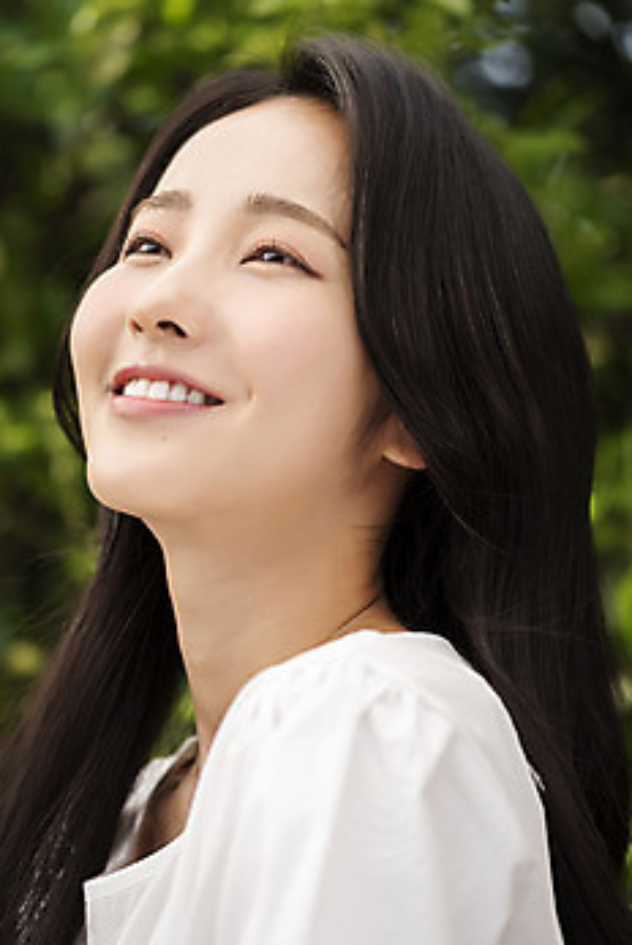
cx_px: 285
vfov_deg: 16.9
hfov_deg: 11.3
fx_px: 3180
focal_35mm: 121
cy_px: 444
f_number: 4
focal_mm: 105
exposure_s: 1/400
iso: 100
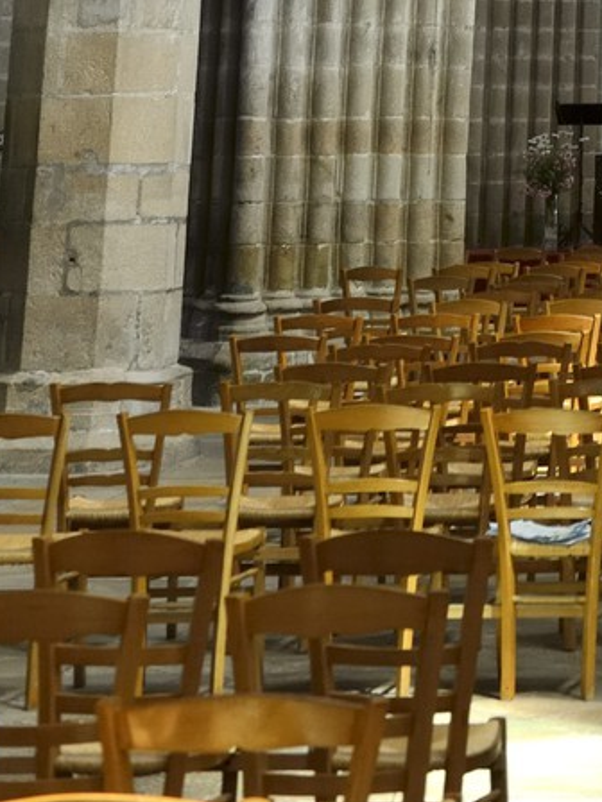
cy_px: -603
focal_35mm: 120
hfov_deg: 11.9
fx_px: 2783
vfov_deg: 14.6
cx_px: 874
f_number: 4.5
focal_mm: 35
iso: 1600
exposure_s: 1/80
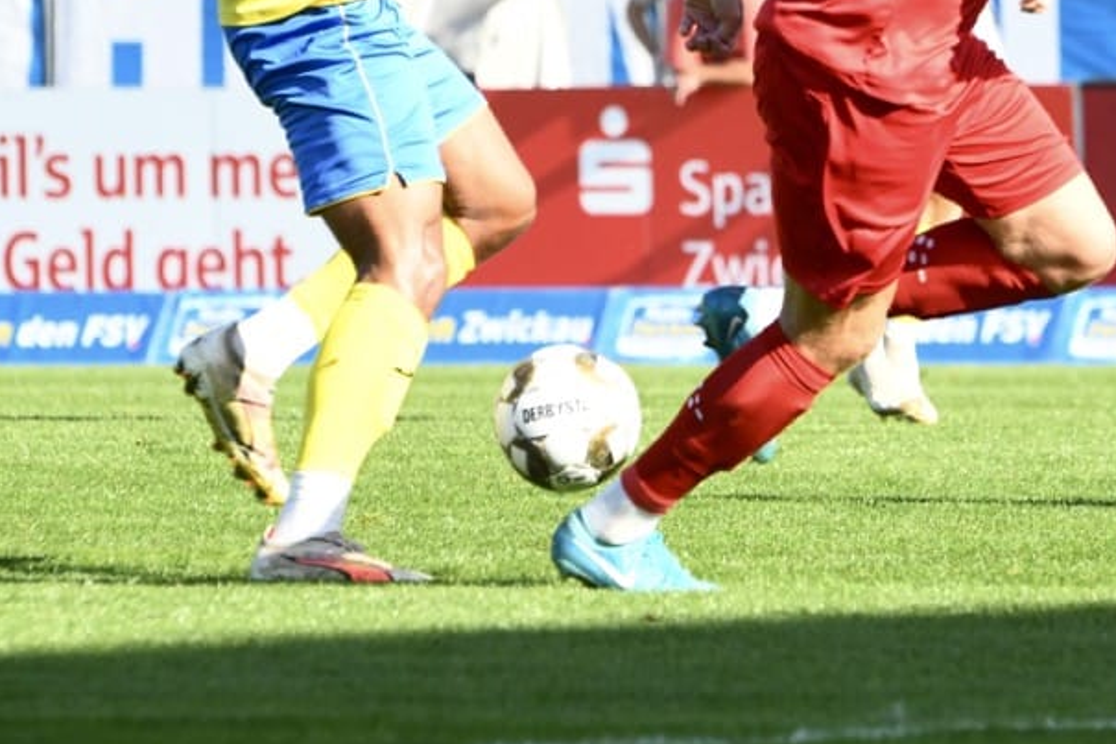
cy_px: 32
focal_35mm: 656
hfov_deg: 3.1
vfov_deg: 2.1
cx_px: 1107
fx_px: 20329
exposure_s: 1/1600
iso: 2000
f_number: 8
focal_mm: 310
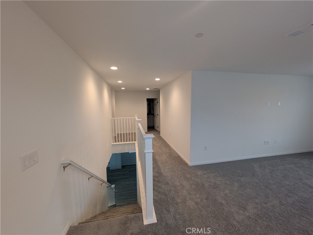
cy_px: 118
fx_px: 127
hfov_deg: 102.0
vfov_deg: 85.7
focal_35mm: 14
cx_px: 156
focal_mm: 1.83
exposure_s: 1/30
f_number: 2.2
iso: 47
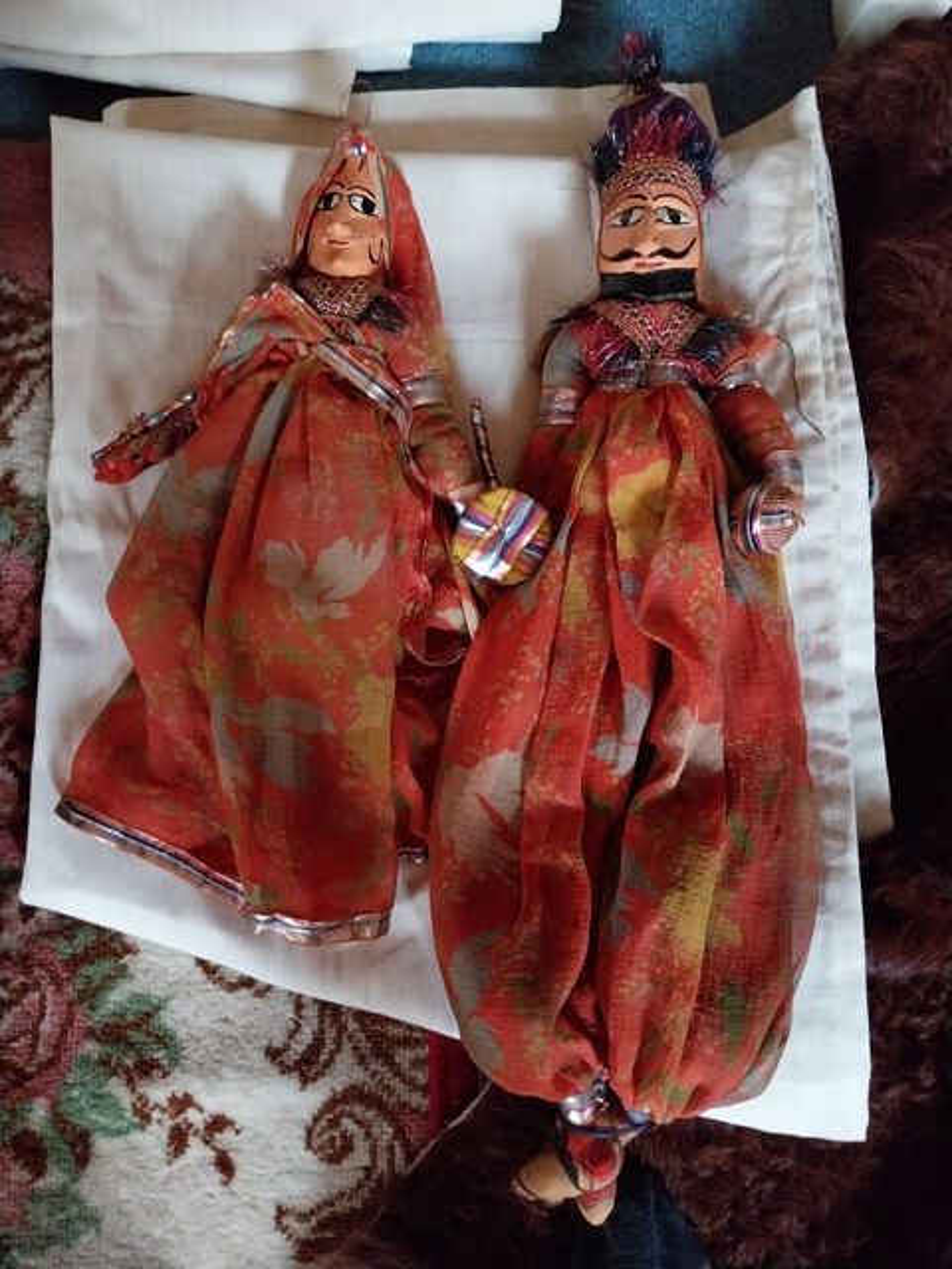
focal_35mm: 26
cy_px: 634
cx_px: 476
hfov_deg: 53.1
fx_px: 953
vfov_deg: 67.3
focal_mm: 4
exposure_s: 1/14.3
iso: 1250
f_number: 1.8
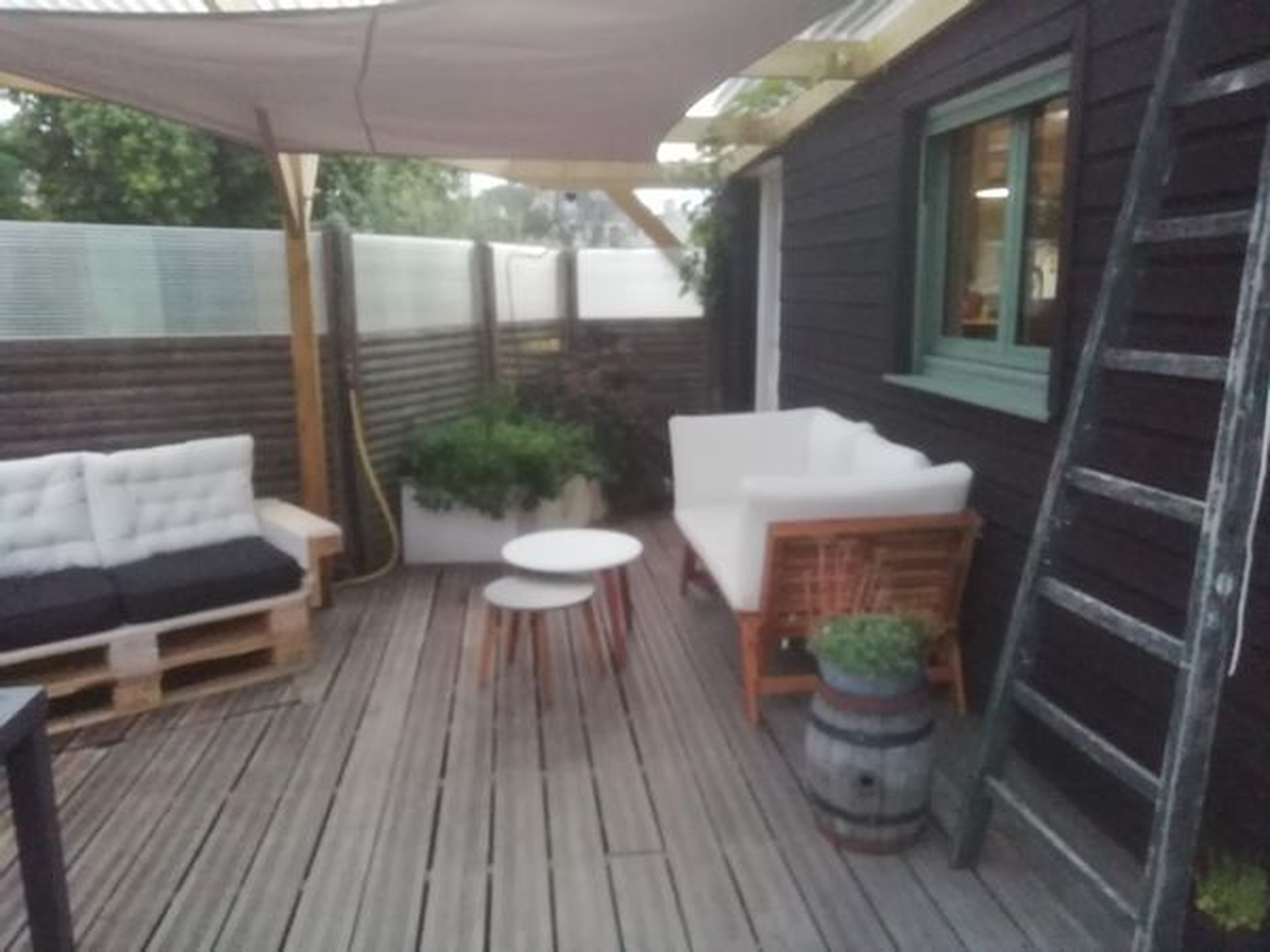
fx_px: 954
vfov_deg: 53.1
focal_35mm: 26
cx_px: 635
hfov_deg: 67.3
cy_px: 476
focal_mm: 3.21
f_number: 2.2
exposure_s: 1/14.3
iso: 640
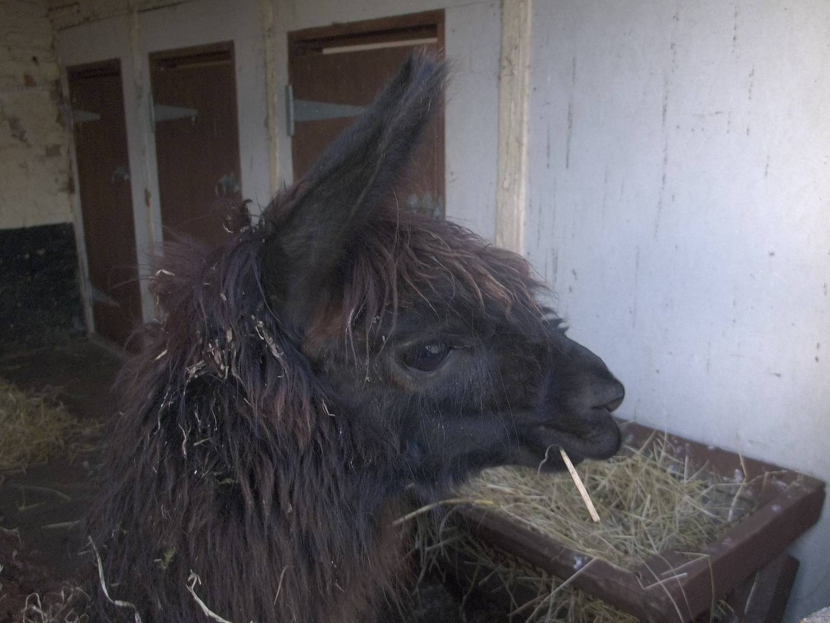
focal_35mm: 33
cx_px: 415
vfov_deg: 42.9
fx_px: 791
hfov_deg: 55.4
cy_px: 312
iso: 143
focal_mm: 5.9
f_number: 3.3
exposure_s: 1/30
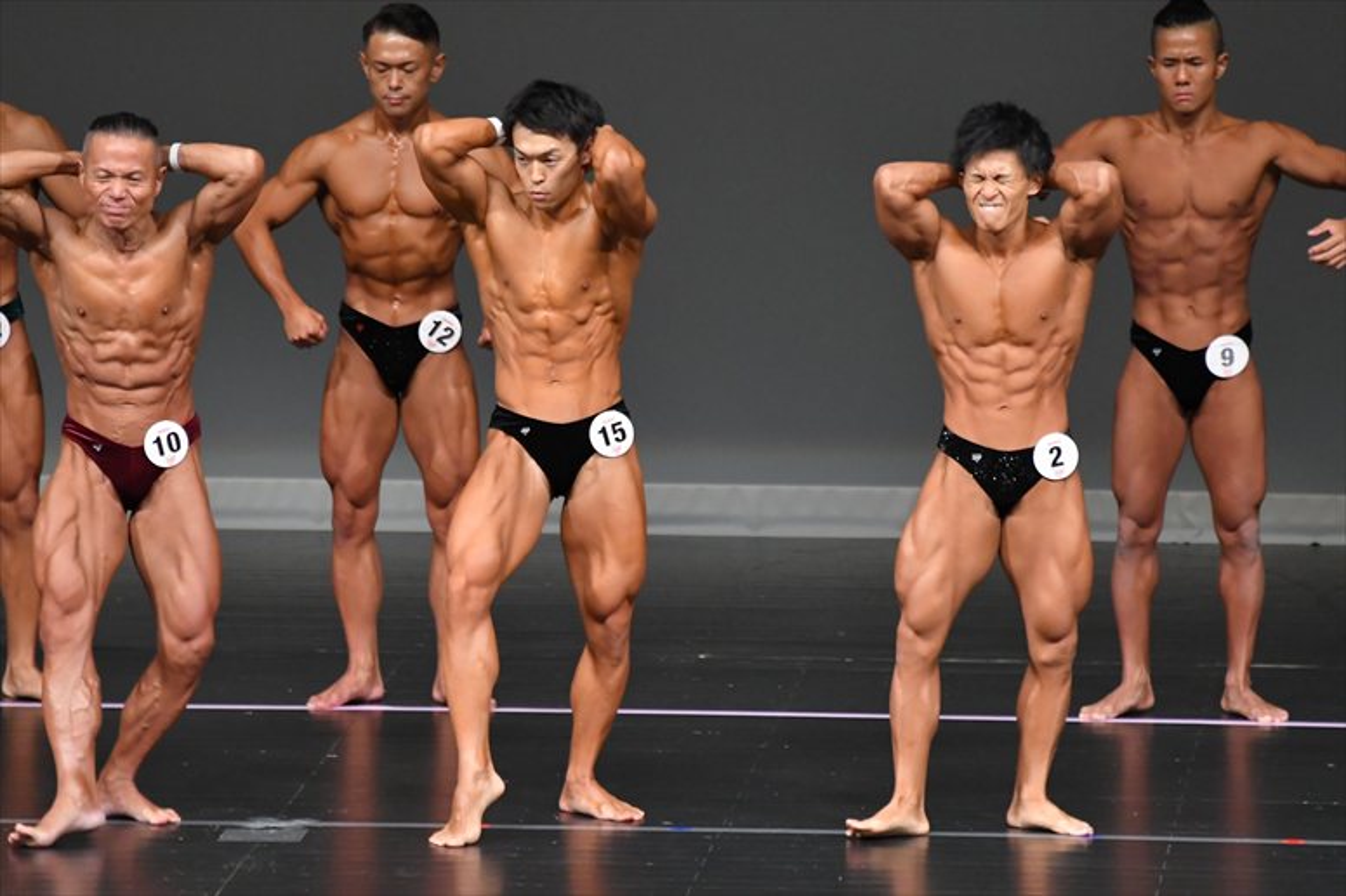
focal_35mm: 345
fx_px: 12893
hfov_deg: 6.0
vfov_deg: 4.0
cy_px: 448
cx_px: 673
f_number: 5.6
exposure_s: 1/400
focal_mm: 230
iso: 4000
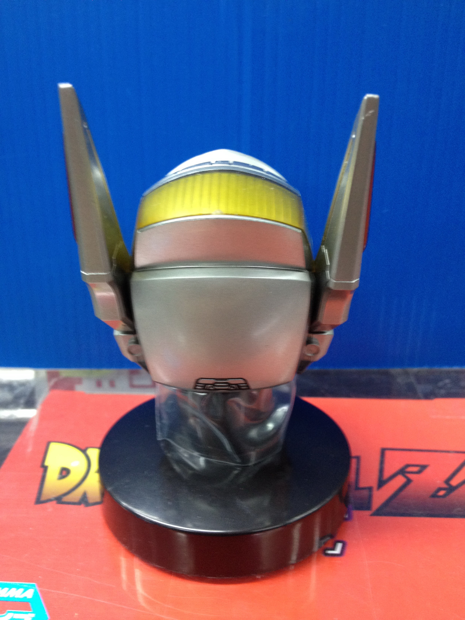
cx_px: 232
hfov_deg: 40.7
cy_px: 310
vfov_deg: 52.6
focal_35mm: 35
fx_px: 627
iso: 160
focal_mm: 4.28
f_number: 2.4
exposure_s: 1/20
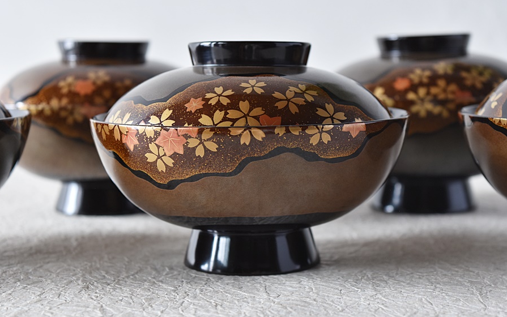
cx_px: 254
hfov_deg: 24.5
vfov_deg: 15.5
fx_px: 1168
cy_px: 167
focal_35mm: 85
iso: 400
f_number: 5.6
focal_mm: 55
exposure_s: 1/5
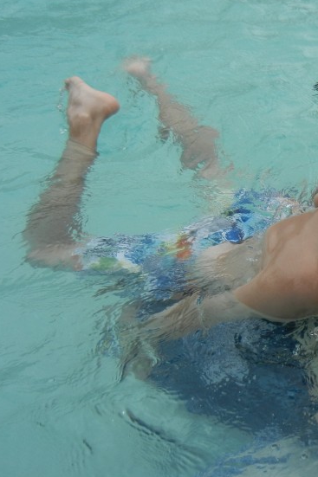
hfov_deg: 21.5
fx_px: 769
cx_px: 392
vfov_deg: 34.5
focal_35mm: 58
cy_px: 216
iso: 160
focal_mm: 5.4
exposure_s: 1/481
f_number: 7
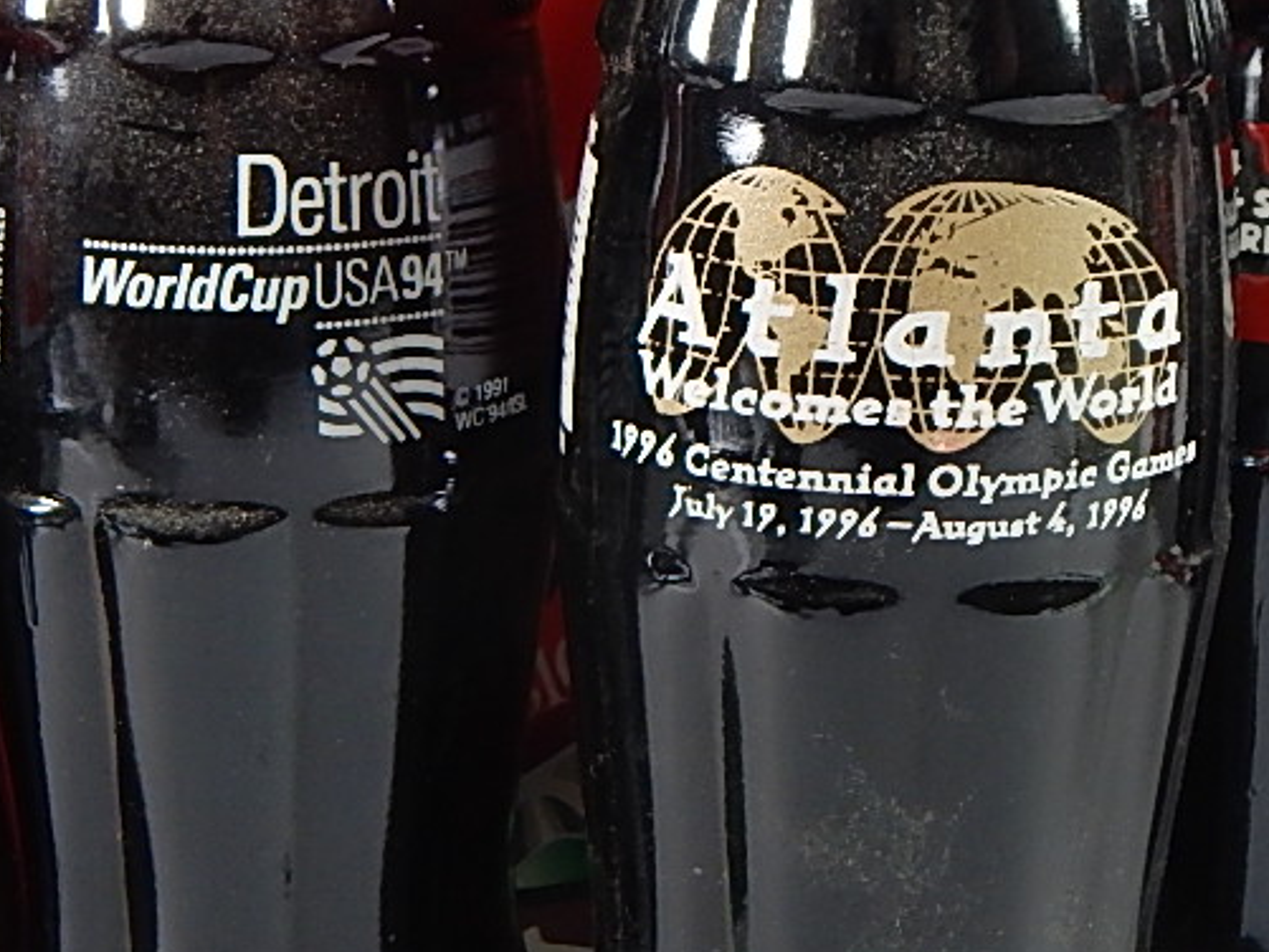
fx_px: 3630
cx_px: 722
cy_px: 195
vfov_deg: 14.9
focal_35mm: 99
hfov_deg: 19.8
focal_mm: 5.6
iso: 160
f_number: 3.2
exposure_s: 1/30
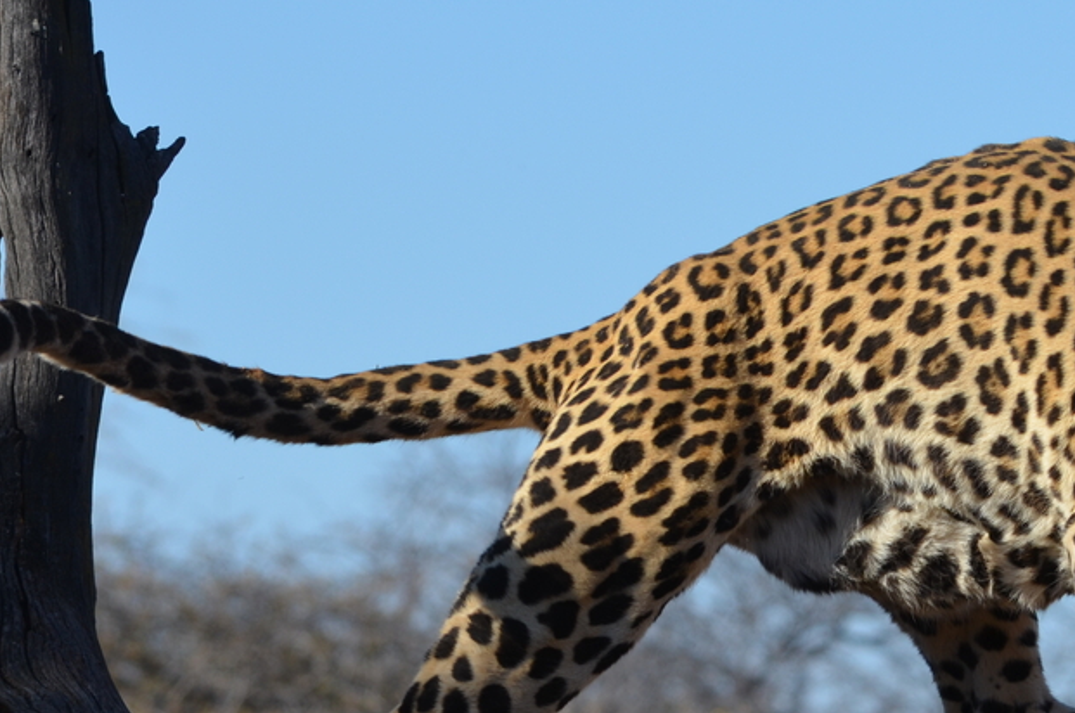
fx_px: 15206
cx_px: 1104
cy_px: 511
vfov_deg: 2.7
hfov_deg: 4.0
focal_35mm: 510
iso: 200
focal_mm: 165
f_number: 6.3
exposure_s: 1/800
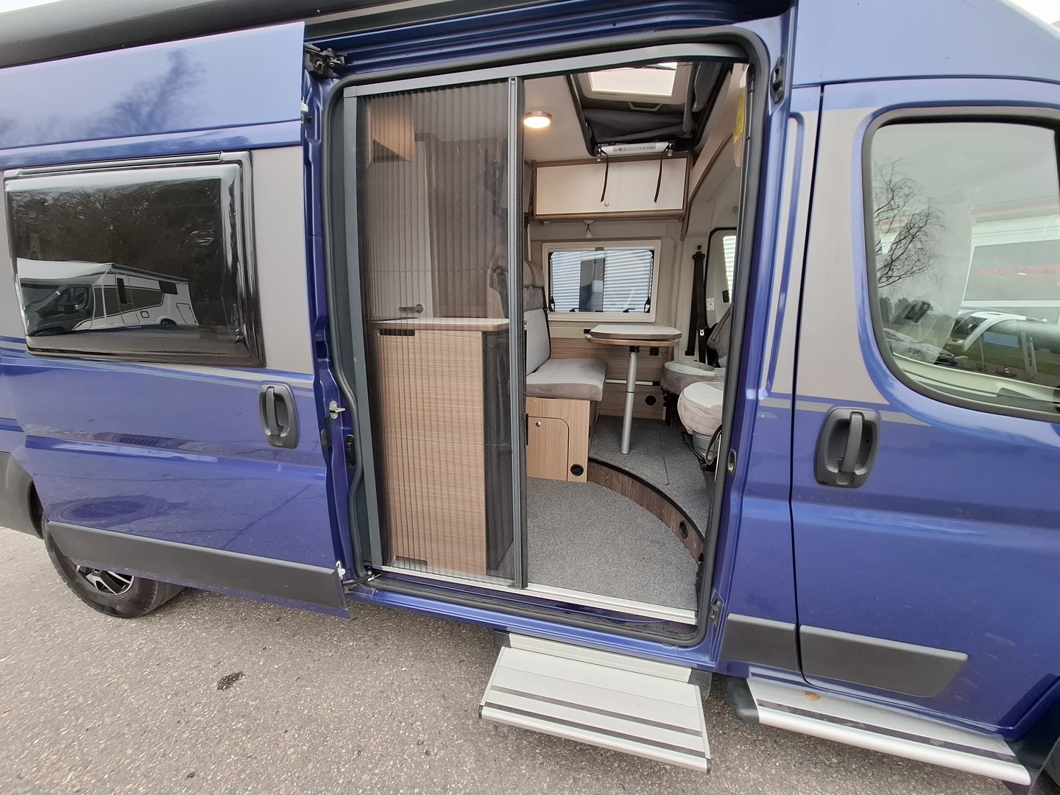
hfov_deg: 106.2
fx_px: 398
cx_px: 530
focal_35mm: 13
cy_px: 398
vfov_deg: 89.9
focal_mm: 1.74
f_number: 2.2
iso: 40
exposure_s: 1/50
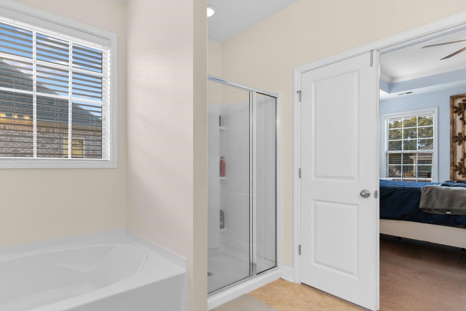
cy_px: 160
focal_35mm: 18
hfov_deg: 89.3
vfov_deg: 67.4
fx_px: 233
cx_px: 195
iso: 100
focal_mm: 10
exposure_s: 1/15
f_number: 4.5
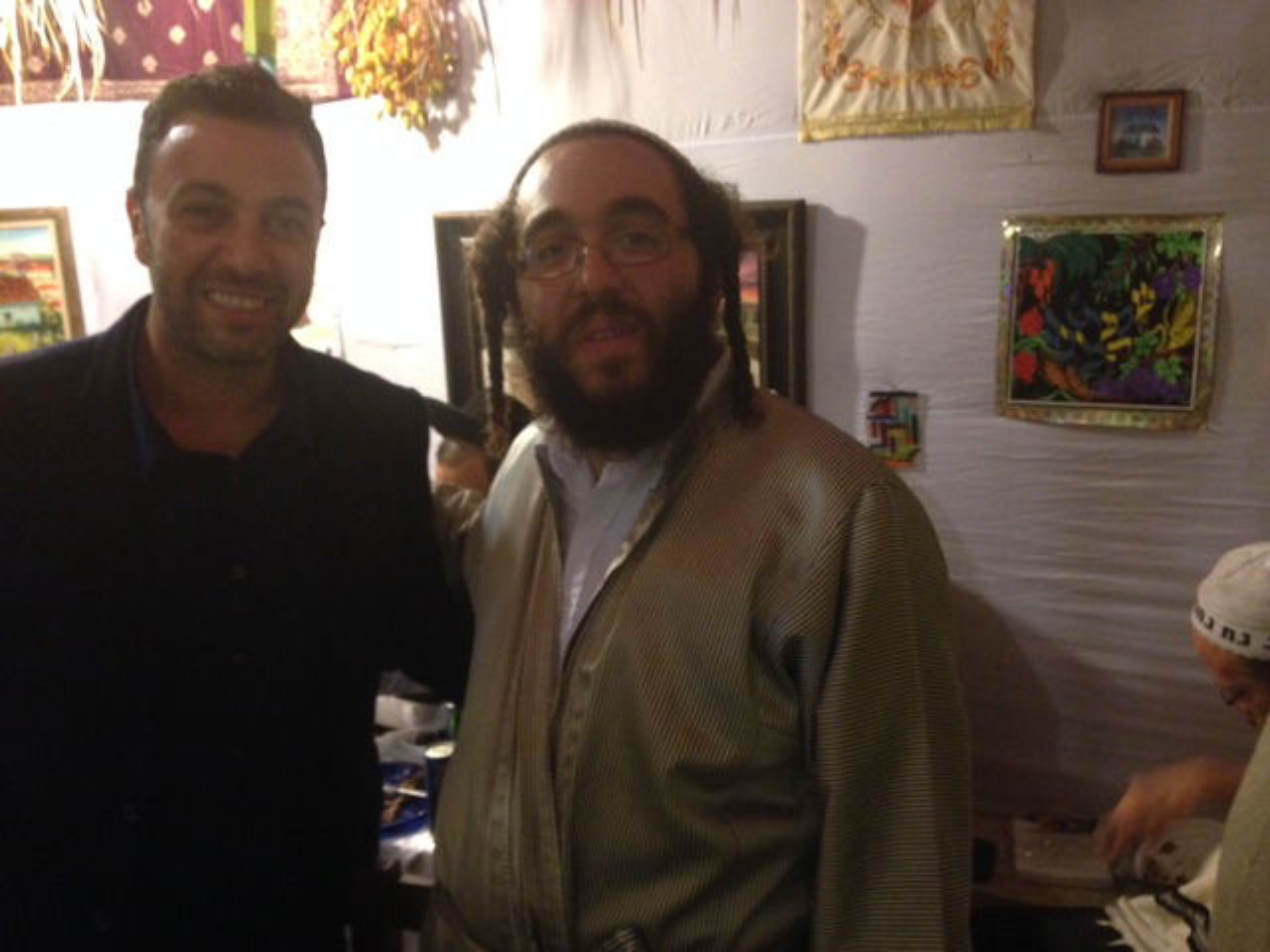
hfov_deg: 55.4
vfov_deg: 42.9
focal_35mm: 33
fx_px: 1211
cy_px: 476
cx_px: 635
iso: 400
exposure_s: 1/15
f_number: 2.4
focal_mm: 4.12
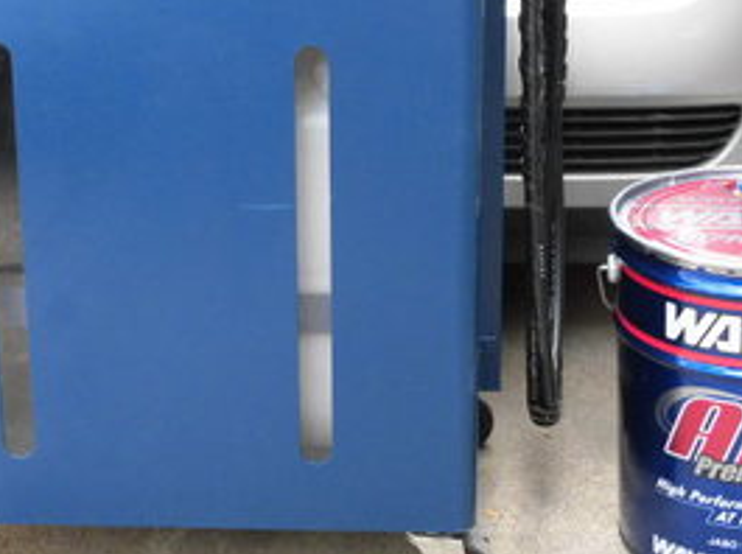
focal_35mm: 78
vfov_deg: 18.6
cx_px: 428
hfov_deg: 25.0
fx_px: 1670
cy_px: 73
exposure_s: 1/60
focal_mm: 7.72
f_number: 3.8
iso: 160
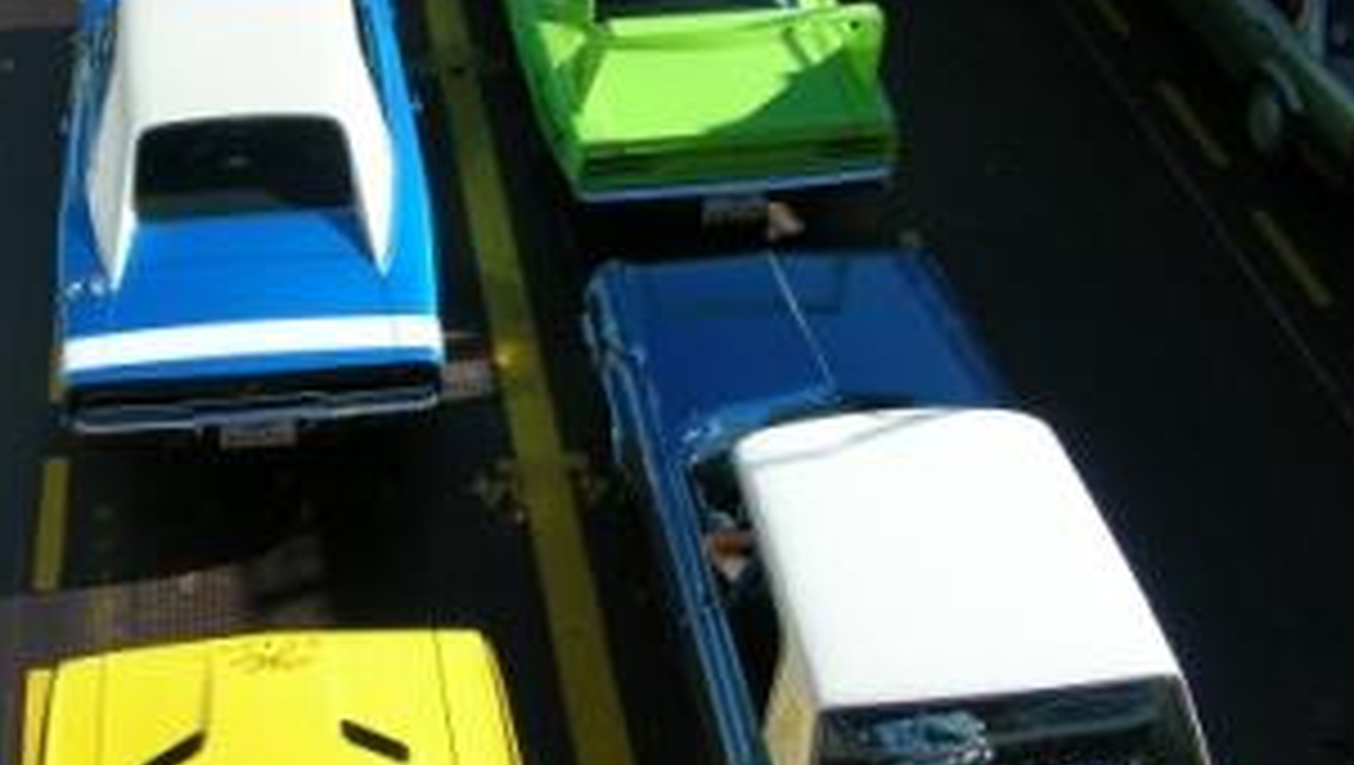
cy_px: 209
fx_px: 1977
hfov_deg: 37.5
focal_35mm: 55
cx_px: 481
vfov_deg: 21.7
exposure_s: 1/365
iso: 50
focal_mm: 5.7
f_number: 4.9
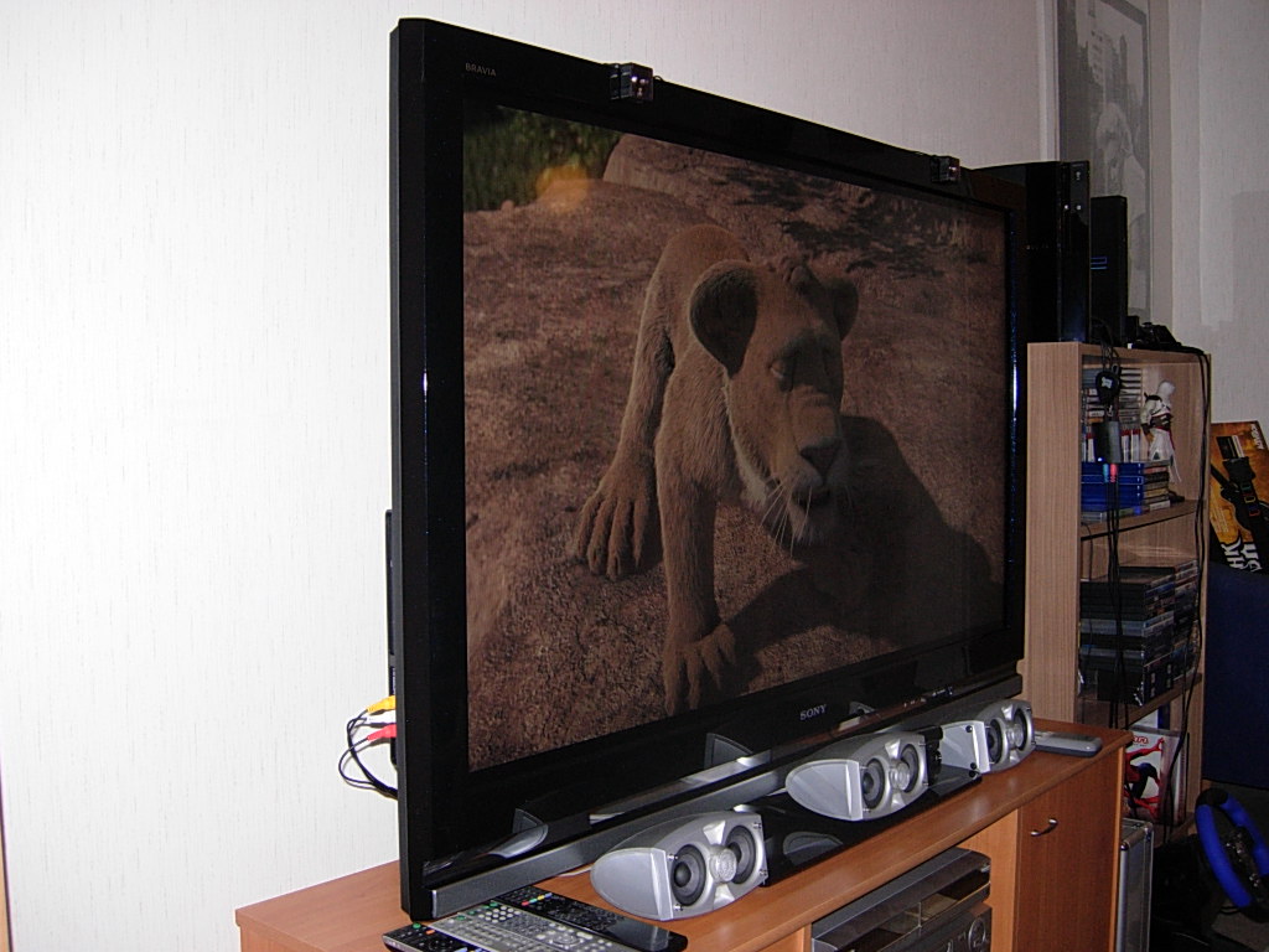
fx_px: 1320
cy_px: 476
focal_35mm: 36
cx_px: 634
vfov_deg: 39.7
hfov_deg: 51.4
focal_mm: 7.5
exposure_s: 1/87.9
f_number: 2.7
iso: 137
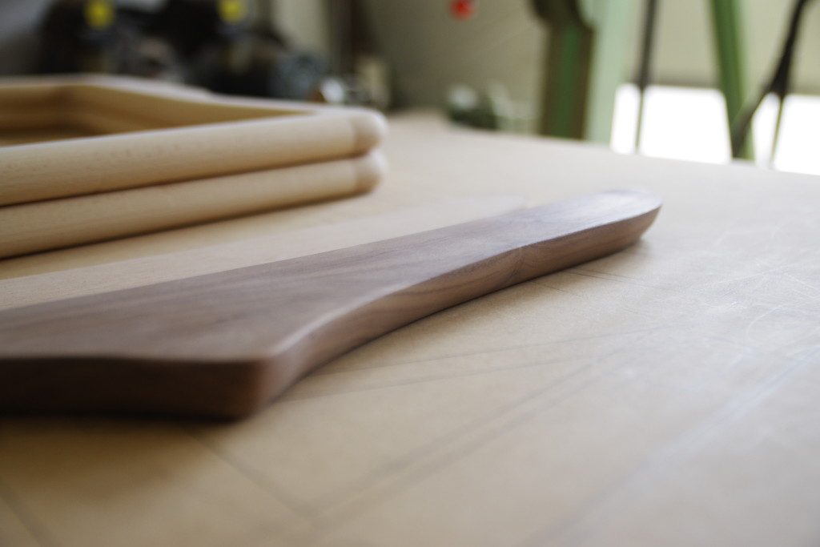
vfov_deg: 29.3
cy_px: 274
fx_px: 1048
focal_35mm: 46
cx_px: 410
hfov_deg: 42.7
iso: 200
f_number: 2.8
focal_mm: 31
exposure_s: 1/400
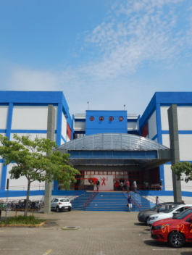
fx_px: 177
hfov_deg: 56.9
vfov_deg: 71.5
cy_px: 128
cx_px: 96
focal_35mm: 24
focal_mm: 4.3
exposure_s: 1/400
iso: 125
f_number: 8.2
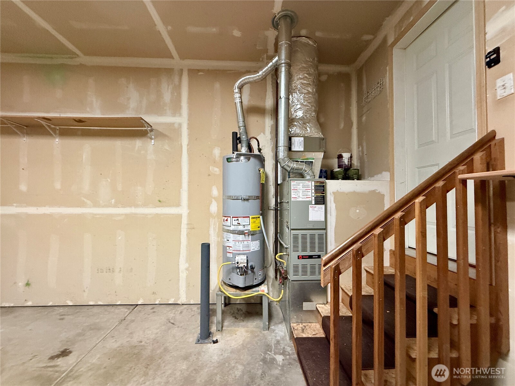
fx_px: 208
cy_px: 193
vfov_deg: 85.7
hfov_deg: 102.1
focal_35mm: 14
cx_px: 258
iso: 400
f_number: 2.2
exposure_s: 1/60
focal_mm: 2.22
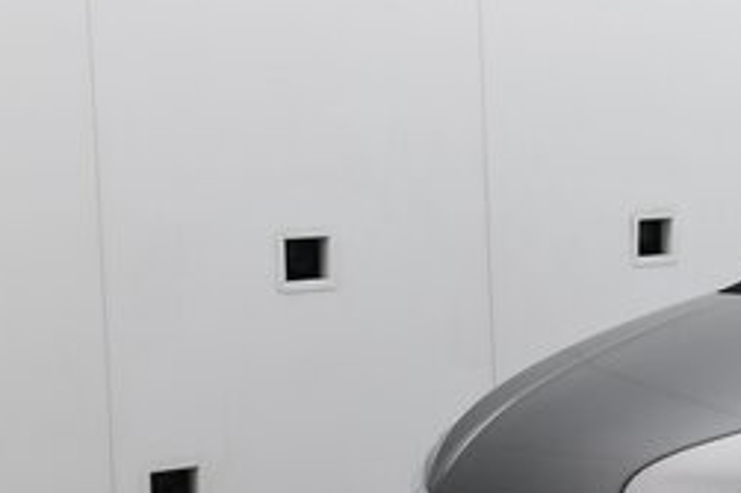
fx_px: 2489
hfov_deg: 16.0
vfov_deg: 11.3
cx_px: 974
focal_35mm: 121
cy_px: 279
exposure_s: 1/20
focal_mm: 38
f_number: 8
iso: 320
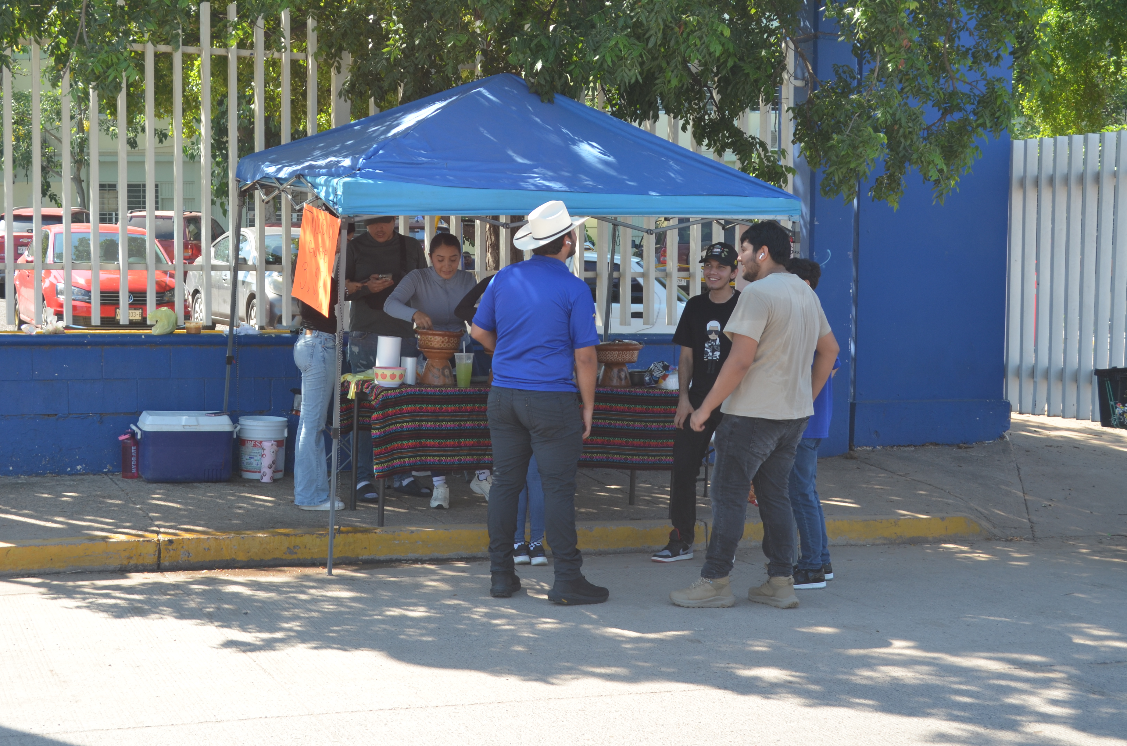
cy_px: 373
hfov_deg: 33.5
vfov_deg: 22.5
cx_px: 564
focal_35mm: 60
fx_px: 1874
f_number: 7.1
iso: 200
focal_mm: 40
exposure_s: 1/200
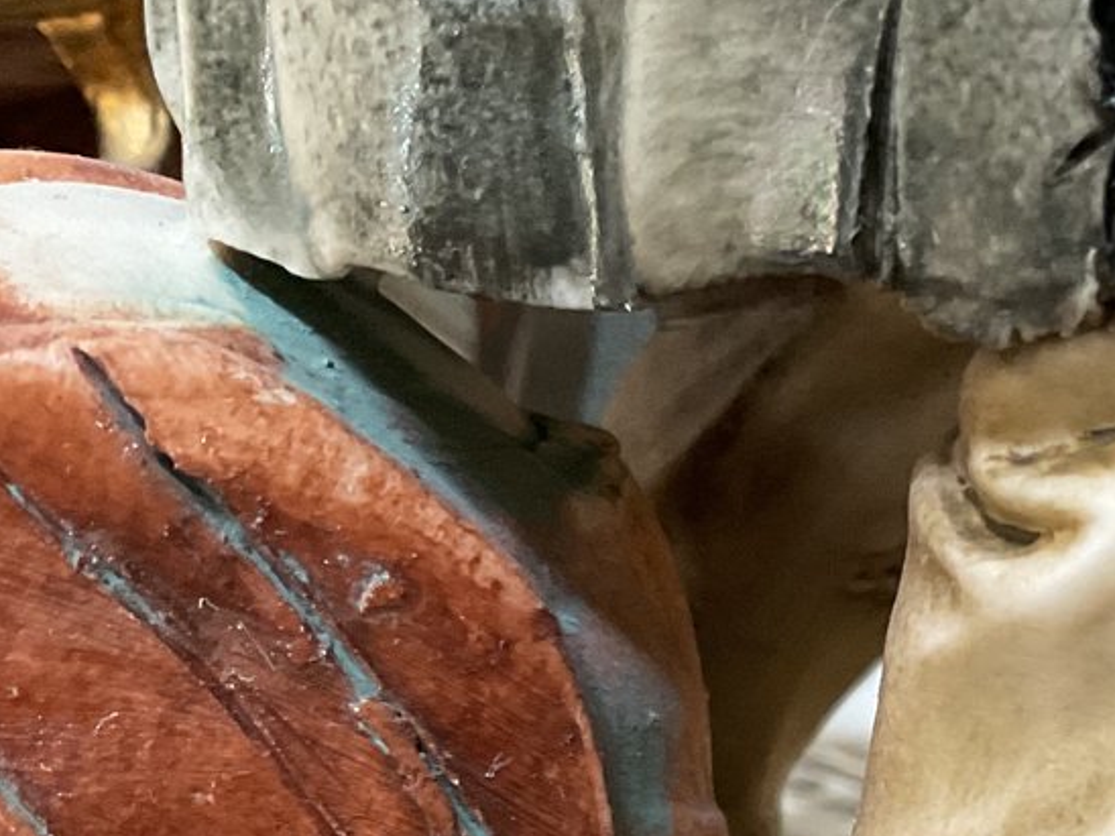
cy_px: 1144
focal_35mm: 80
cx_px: 1535
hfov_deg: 21.5
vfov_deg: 17.1
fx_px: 2577
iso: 100
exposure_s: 1/50
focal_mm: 3
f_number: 1.8
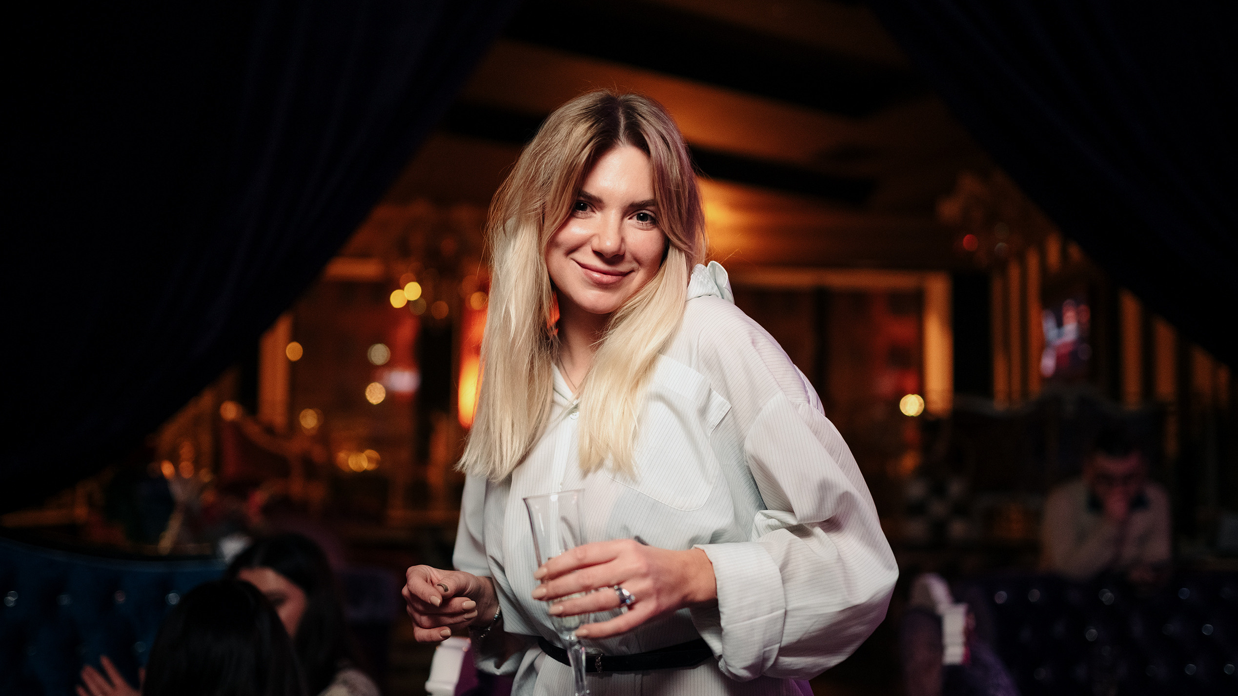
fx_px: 1215
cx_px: 621
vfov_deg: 31.9
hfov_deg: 54.0
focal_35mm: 37
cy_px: 410
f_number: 1.4
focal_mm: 35
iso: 1250
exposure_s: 1/125
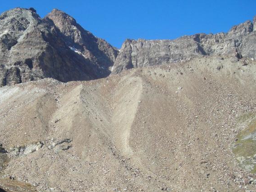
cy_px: 167
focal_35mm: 69
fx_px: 510
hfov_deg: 27.7
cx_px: 60
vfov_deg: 20.9
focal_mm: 6.3
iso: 50
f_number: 6.4
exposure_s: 1/128
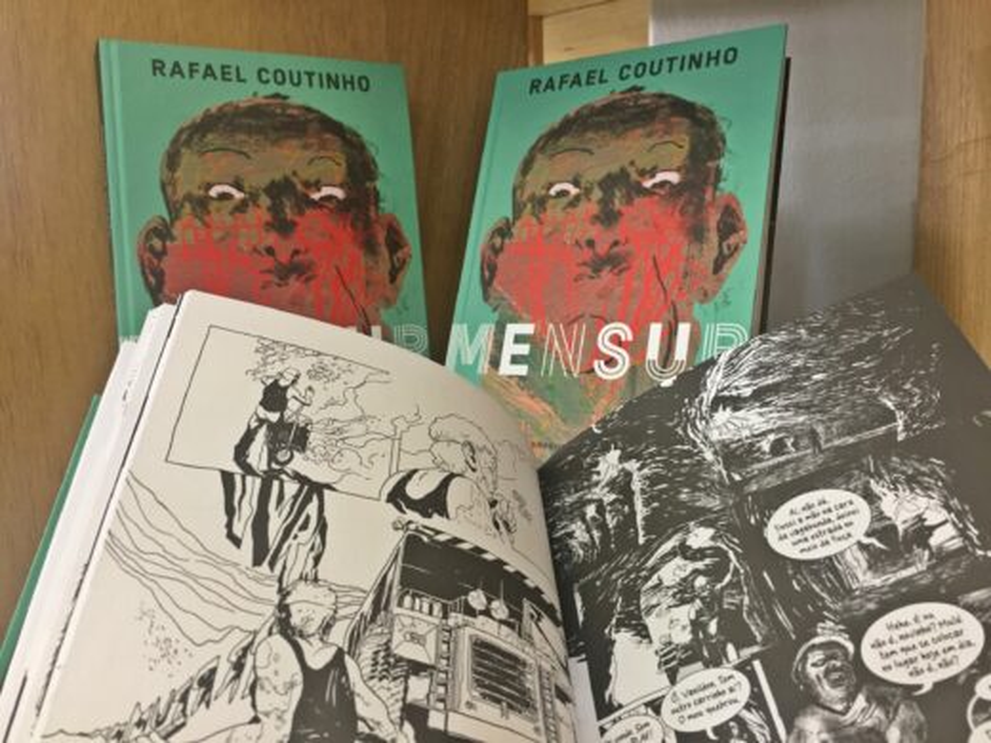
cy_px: 372
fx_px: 830
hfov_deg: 61.7
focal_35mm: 29
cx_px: 496
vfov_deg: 48.2
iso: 100
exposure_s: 1/30
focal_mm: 4.15
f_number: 2.2
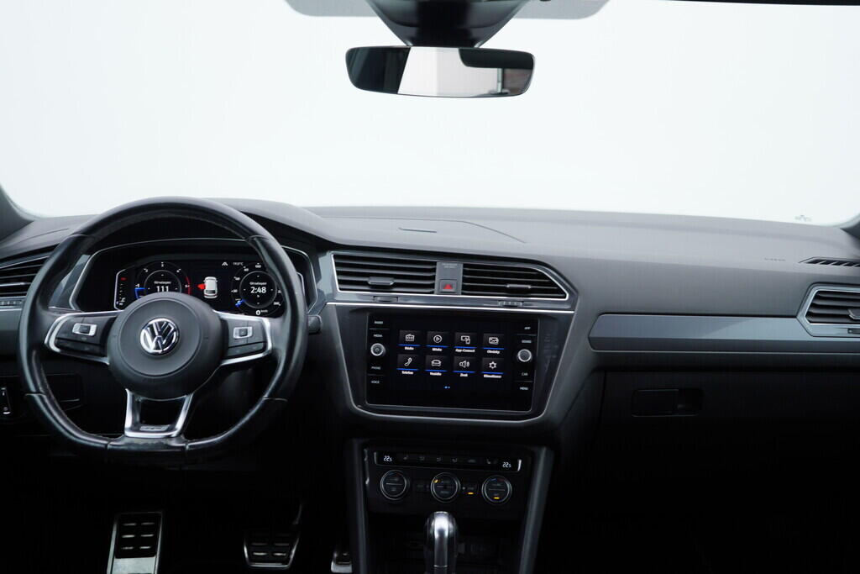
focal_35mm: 36
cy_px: 287
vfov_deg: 36.9
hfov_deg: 53.1
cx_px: 430
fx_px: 860
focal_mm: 24
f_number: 3.2
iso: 125
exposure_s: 1/50
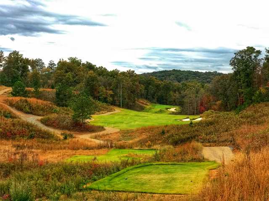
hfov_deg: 33.8
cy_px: 100
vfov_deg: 25.7
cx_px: 134
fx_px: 443
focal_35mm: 57
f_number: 2.8
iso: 25
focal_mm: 6.6
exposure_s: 1/60
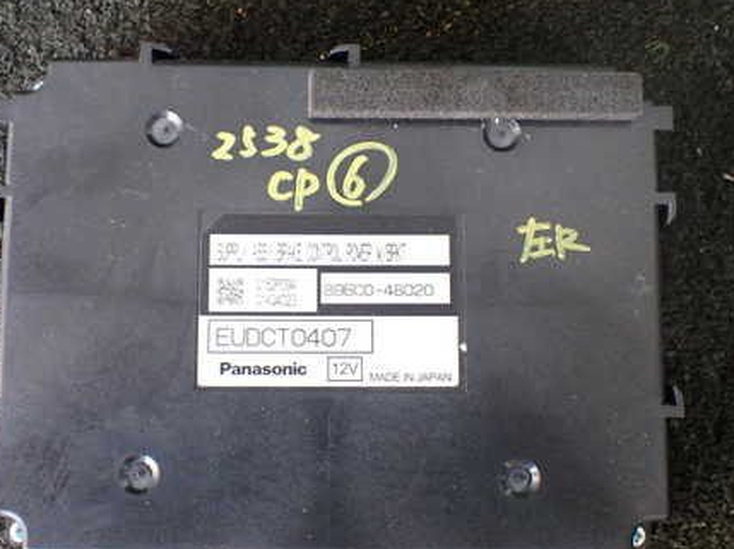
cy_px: 284
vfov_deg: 34.3
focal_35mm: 42
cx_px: 337
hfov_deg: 44.8
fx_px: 890
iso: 500
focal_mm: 5.4
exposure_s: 1/125
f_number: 2.3
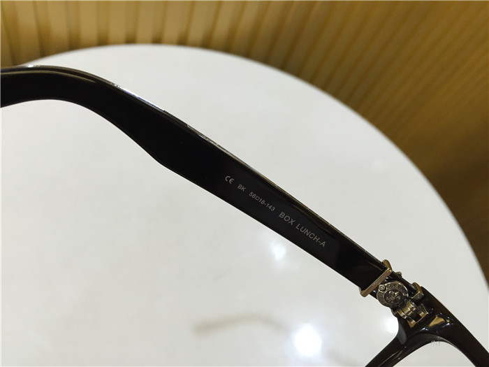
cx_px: 244
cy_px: 184
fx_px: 410
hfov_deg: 61.7
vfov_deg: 48.2
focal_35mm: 29
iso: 125
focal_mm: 4.15
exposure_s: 1/33
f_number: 2.2
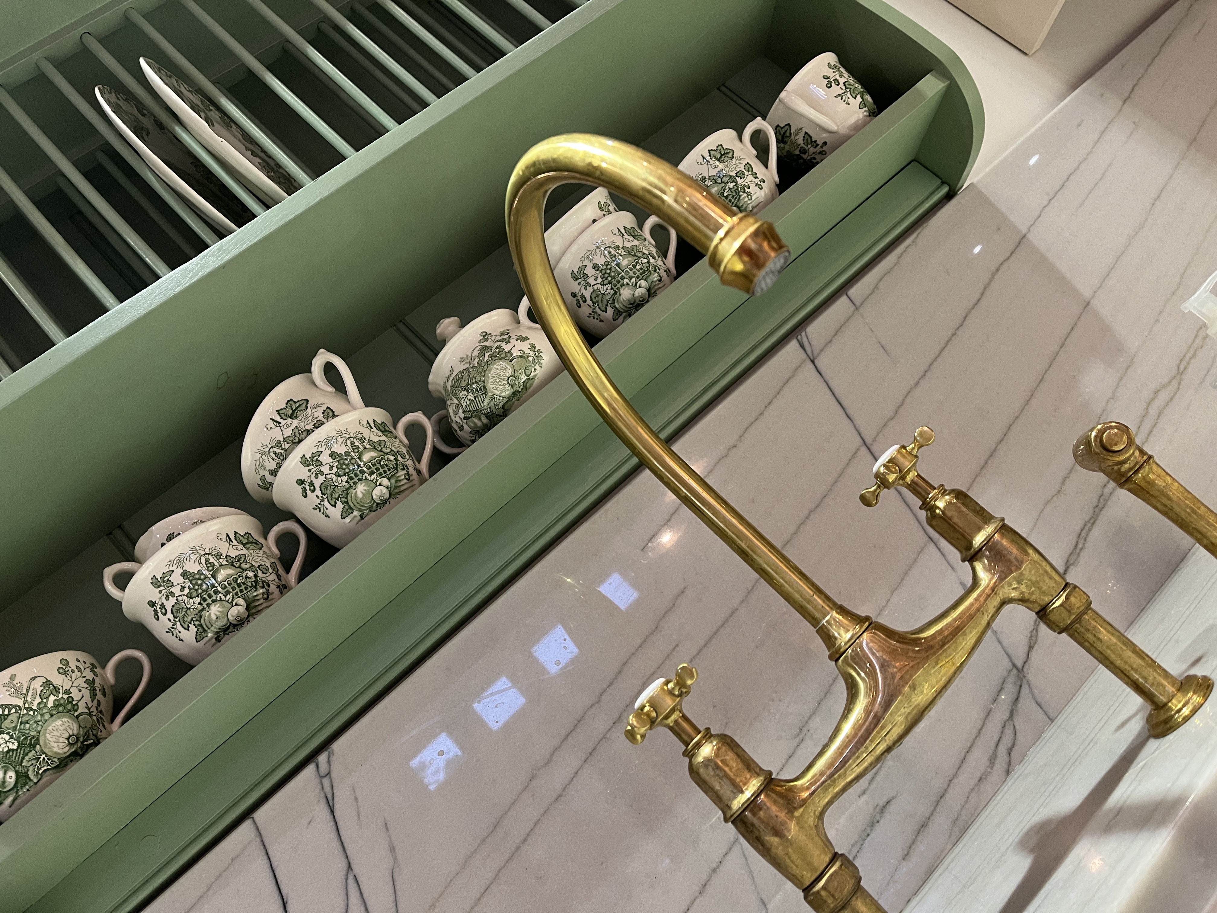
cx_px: 608
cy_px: 456
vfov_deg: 53.1
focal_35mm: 26
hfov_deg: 67.3
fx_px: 914
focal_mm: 5.1
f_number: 1.6
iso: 250
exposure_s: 1/50
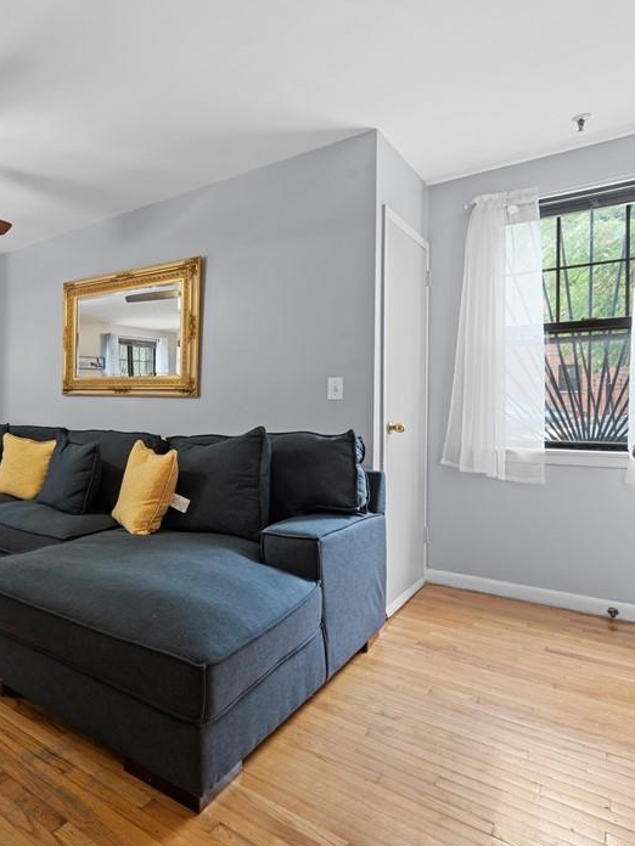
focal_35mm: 21
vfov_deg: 79.0
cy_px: 425
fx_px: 514
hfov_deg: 53.8
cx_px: 43
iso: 200
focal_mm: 14
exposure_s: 1.3
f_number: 10
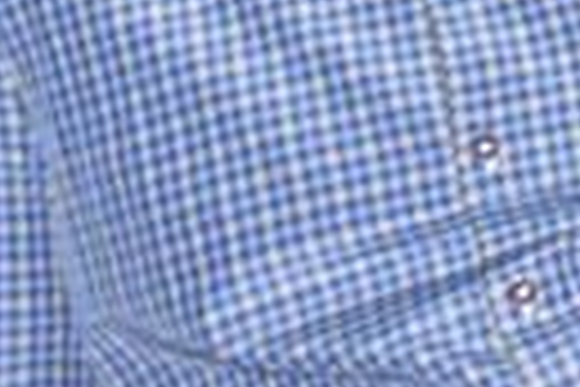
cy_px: -1123
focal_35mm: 255
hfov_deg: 7.4
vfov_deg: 4.9
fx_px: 4108
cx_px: 1565
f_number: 7.1
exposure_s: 1/80
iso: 3200
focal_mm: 32
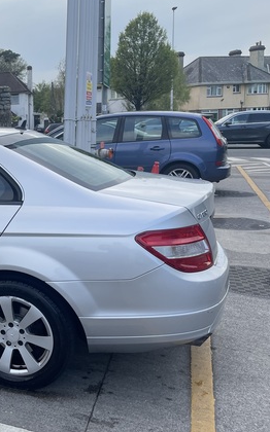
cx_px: -56
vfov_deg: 47.2
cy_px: 215
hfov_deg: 26.9
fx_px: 495
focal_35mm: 42
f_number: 1.6
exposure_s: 1/812
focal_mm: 4.2
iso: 32
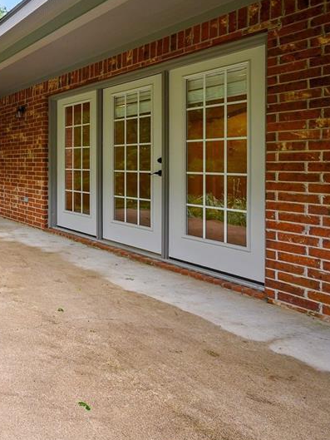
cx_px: -65
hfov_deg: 38.9
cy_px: 172
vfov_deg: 66.5
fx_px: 330
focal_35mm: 26
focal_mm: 14
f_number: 6.3
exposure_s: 1/100
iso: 320
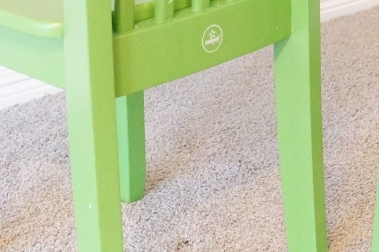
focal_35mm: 121
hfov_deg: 16.6
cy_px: 11
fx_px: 1272
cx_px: 380
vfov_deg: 11.2
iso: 3200
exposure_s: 1/15
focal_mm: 26
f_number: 4
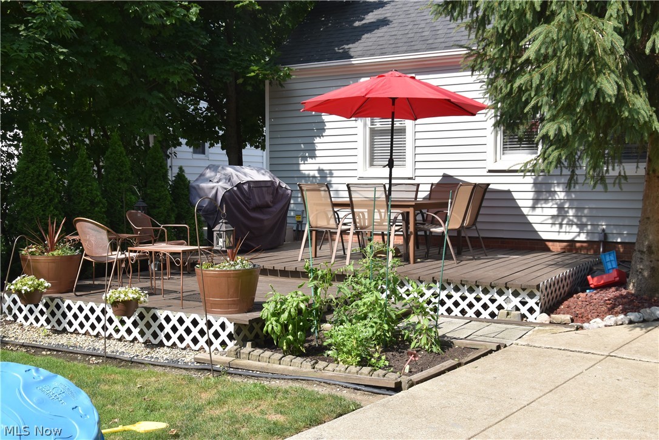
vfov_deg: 34.2
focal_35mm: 39
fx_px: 714
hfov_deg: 49.6
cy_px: 220
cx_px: 330
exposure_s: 1/320
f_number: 9
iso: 200
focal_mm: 26
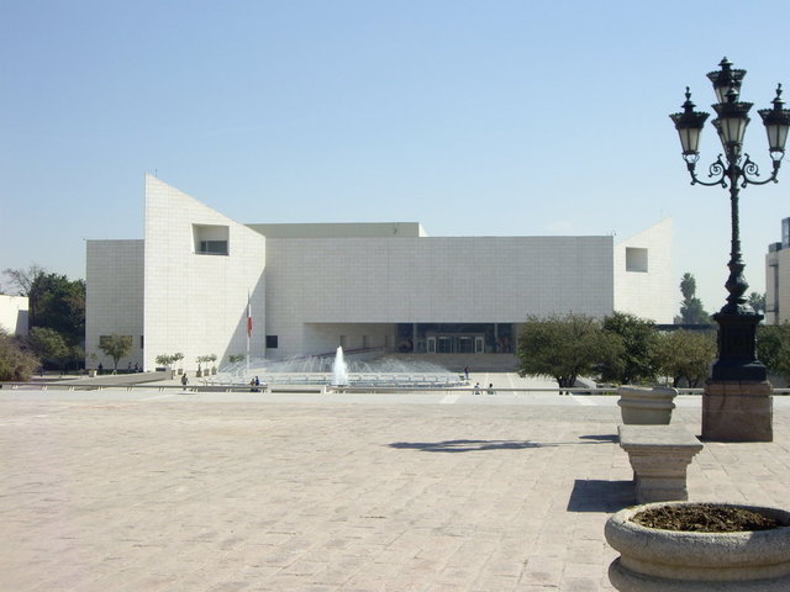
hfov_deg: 34.9
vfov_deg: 26.6
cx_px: 395
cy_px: 296
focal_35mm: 55
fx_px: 1255
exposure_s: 1/250
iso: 50
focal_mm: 9
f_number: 5.2
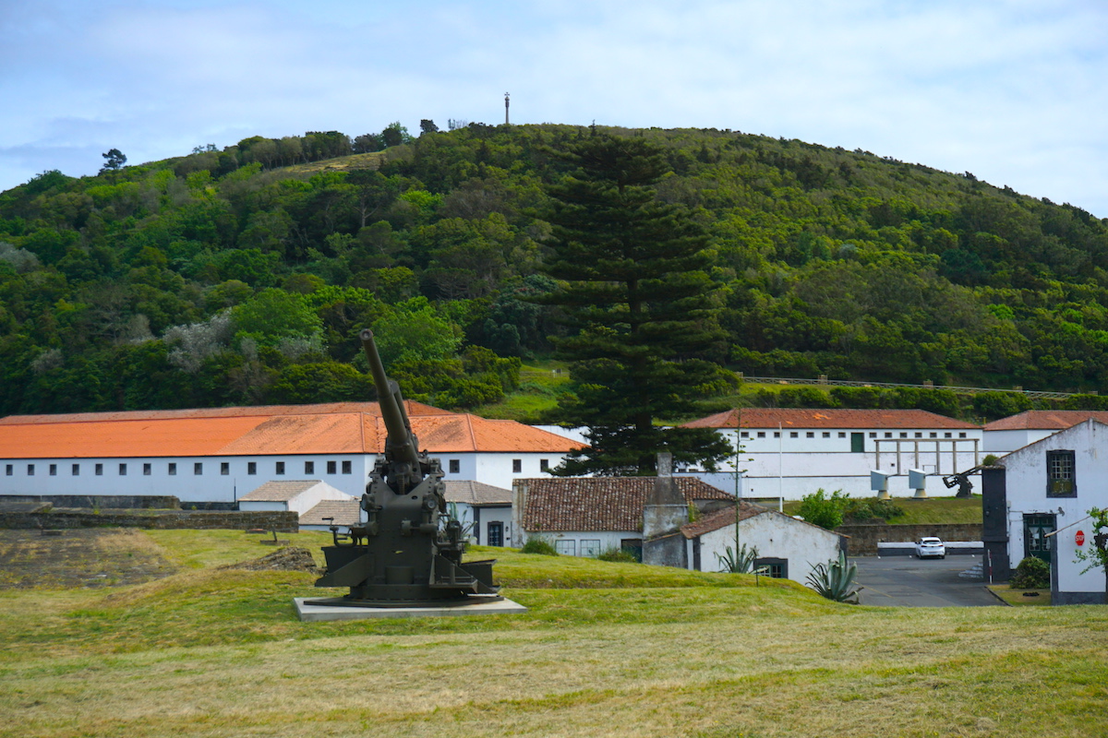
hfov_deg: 35.9
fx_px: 1708
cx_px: 554
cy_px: 369
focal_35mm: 56
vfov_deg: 24.4
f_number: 5.6
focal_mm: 37
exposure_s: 1/2000
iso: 160
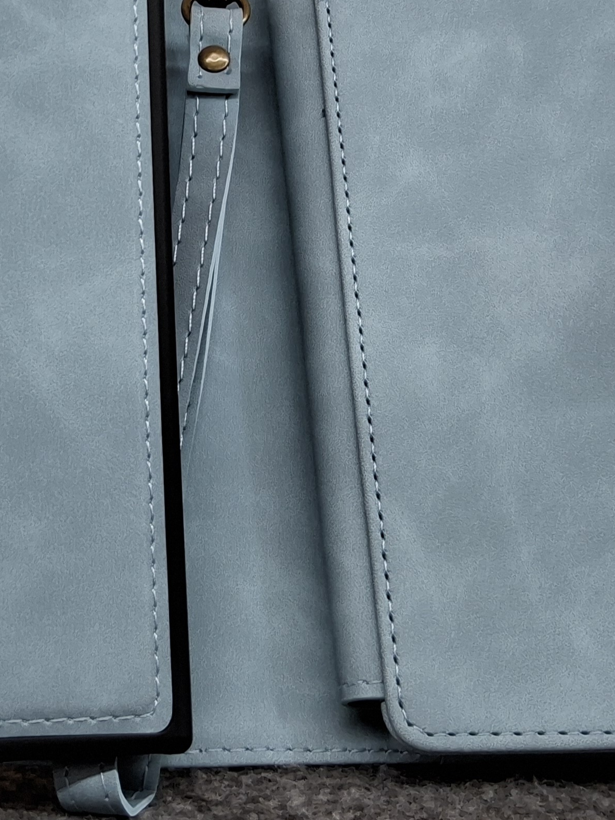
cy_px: 263
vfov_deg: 34.0
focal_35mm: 56
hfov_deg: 25.9
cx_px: 176
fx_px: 1327
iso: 160
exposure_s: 1/50
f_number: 2
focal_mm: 3.08
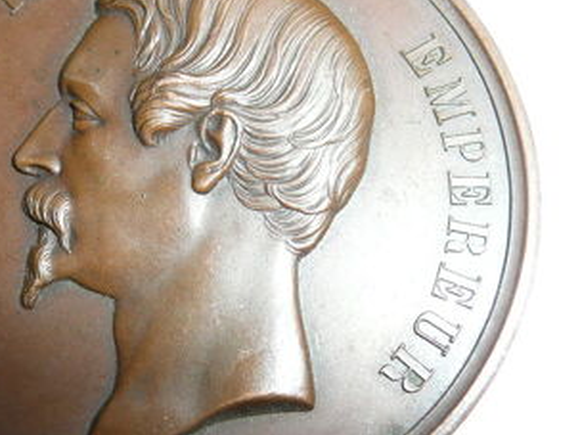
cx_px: 191
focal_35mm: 57
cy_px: 215
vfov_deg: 25.6
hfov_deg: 33.5
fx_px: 955
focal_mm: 4.9
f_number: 3.4
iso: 100
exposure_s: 1/30
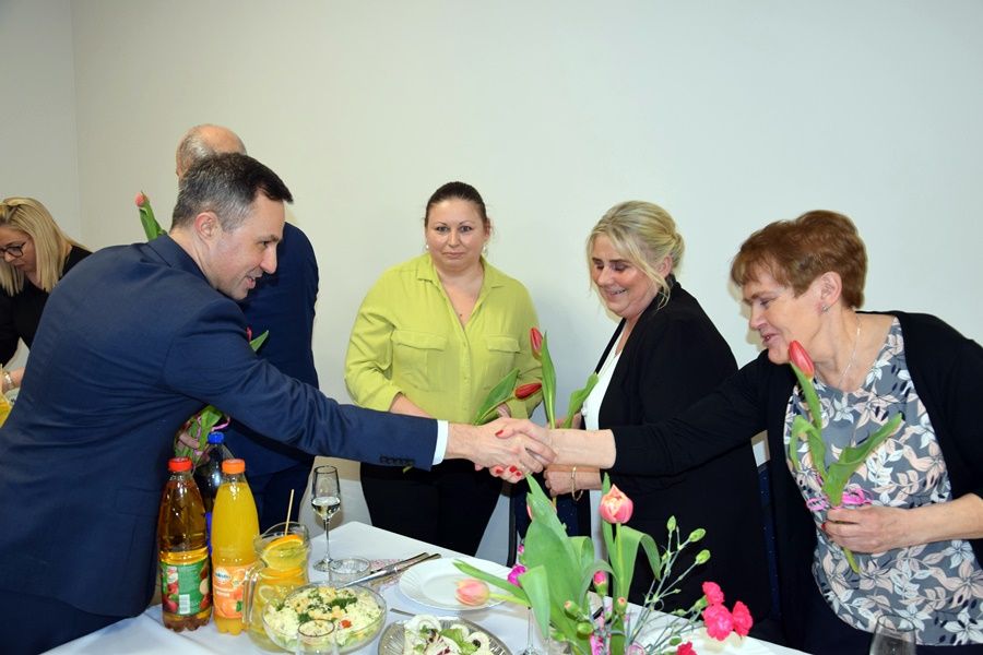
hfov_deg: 59.5
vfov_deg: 41.7
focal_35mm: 32
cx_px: 492
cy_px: 328
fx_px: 860
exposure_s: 1/100
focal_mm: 21
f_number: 5
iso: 800
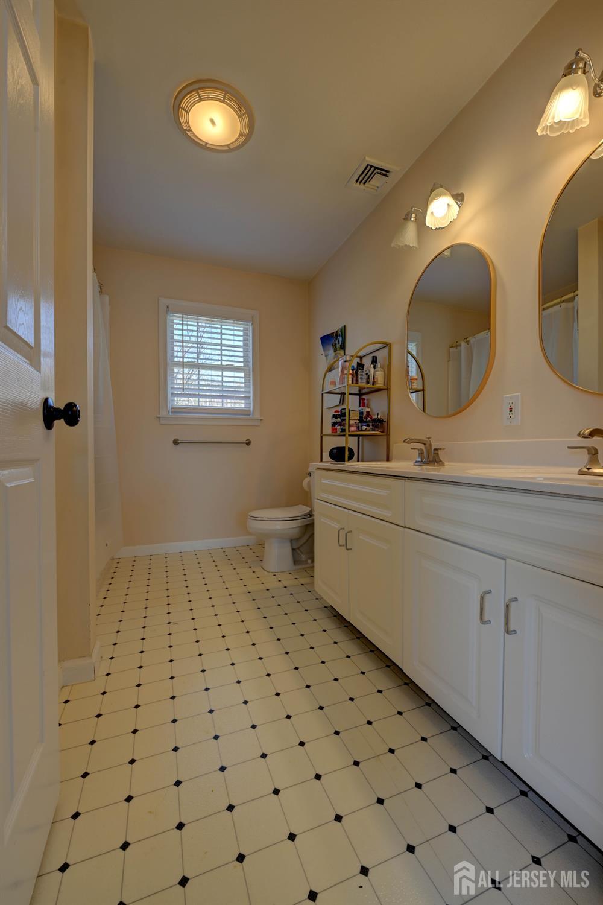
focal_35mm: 14
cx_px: 302
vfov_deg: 104.3
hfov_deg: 81.2
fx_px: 352
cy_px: 452
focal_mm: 14
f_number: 9
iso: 640
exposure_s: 1/60
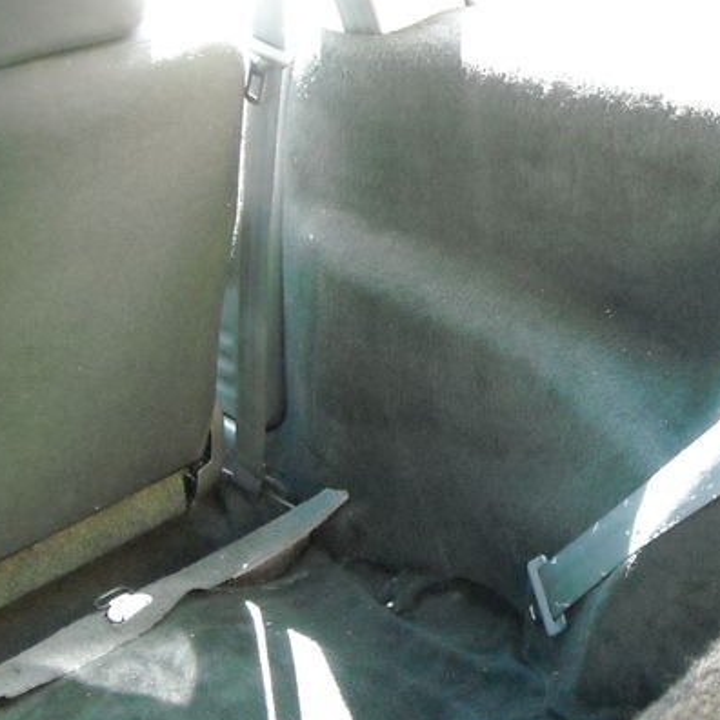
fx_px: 1177
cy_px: 333
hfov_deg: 33.4
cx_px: 529
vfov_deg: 34.0
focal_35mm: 50
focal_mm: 5.7
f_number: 2.8
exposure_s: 1/67
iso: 800
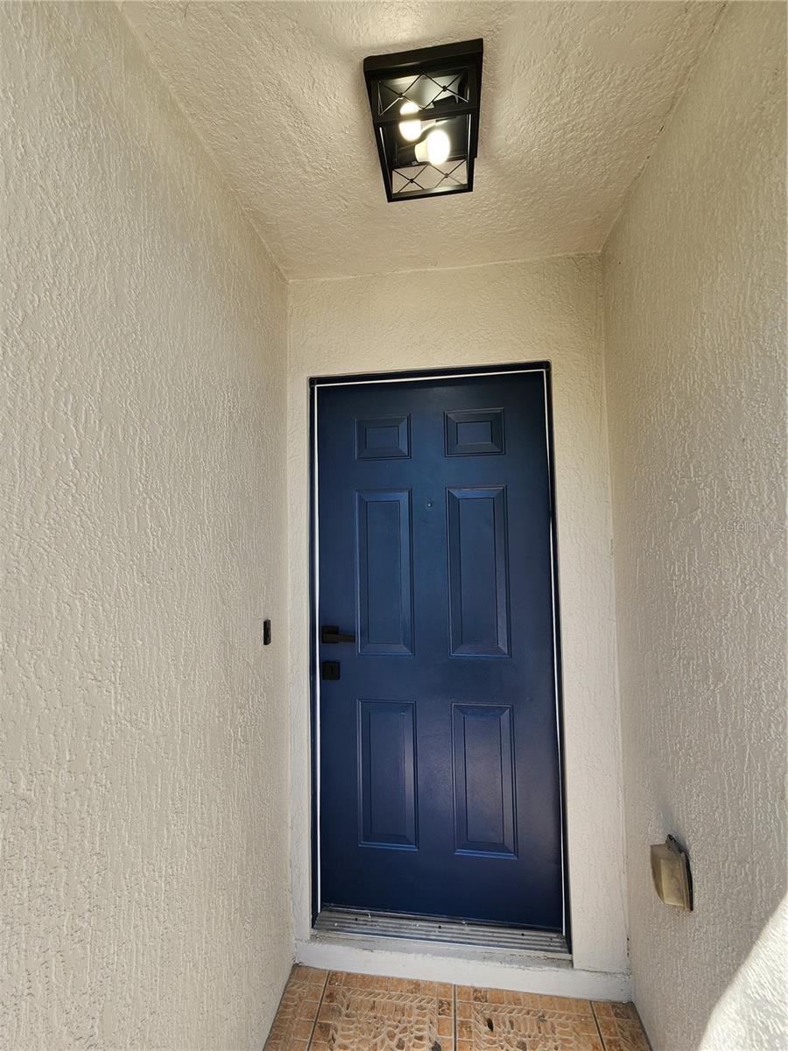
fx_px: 395
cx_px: 394
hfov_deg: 89.9
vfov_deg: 106.2
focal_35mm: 13
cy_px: 526
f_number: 2.2
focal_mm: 2.2
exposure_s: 1/166
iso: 50
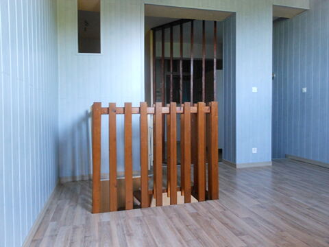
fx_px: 266
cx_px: 164
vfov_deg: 49.7
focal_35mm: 28
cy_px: 124
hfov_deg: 63.4
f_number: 3.7
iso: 400
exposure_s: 1/20
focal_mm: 5
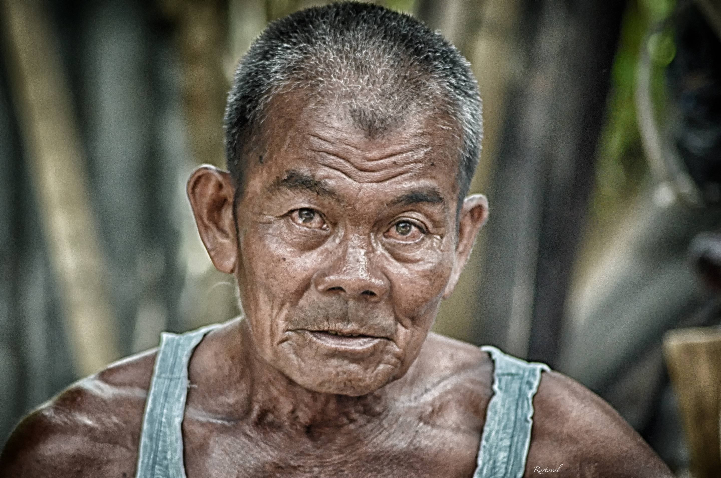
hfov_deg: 5.7
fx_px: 7194
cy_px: 239
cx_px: 360
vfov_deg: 3.8
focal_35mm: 360
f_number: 5
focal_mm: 240
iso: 2000
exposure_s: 1/2000
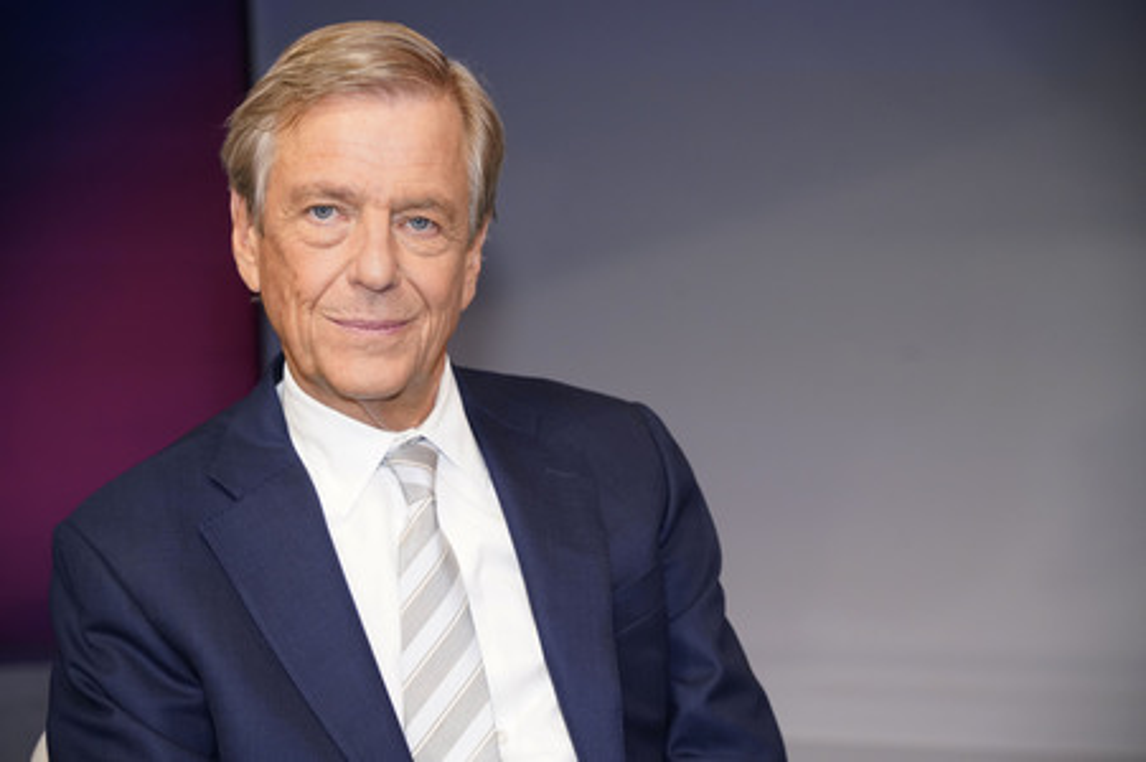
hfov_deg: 23.4
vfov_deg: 15.7
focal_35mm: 87
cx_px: 573
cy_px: 381
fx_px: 2767
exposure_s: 1/160
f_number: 5
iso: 2000
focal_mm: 87
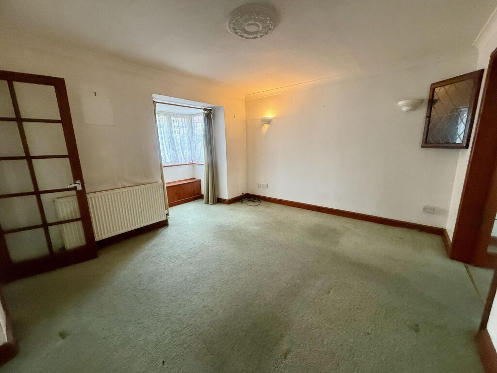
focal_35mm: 14
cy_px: 186
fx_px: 201
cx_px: 248
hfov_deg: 102.1
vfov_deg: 85.7
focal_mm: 2.22
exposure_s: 1/63
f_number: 2.2
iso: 320
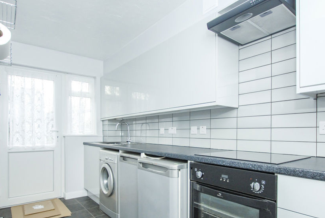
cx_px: 172
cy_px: 132
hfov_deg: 81.1
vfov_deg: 59.1
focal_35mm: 21
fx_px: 190
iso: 400
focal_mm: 10
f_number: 7.1
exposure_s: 1/80
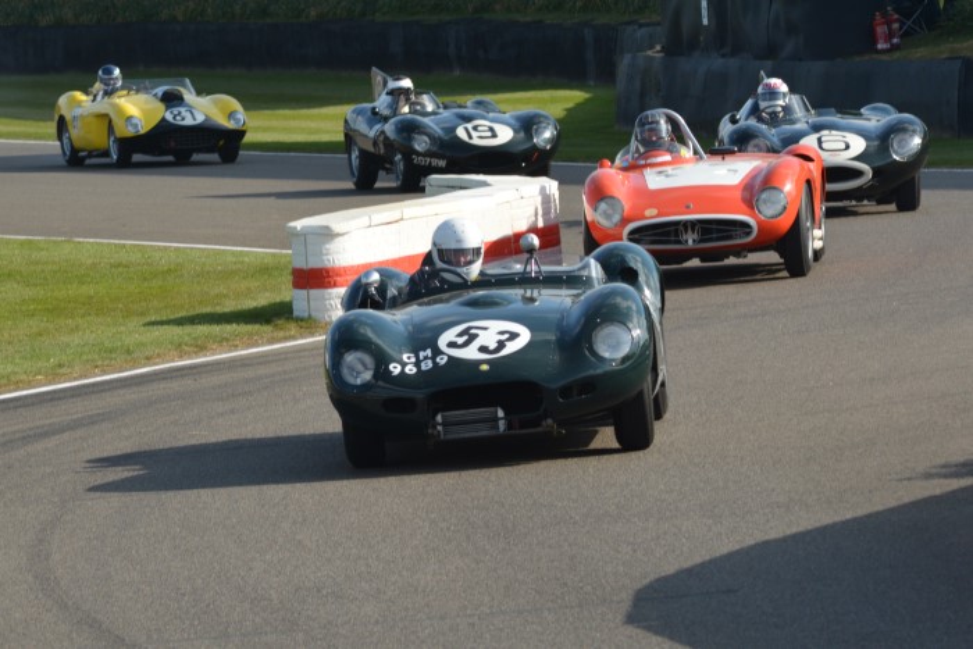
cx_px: 486
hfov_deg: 7.0
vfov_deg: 4.7
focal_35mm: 292
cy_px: 324
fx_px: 7907
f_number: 11
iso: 400
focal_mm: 195
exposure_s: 1/500
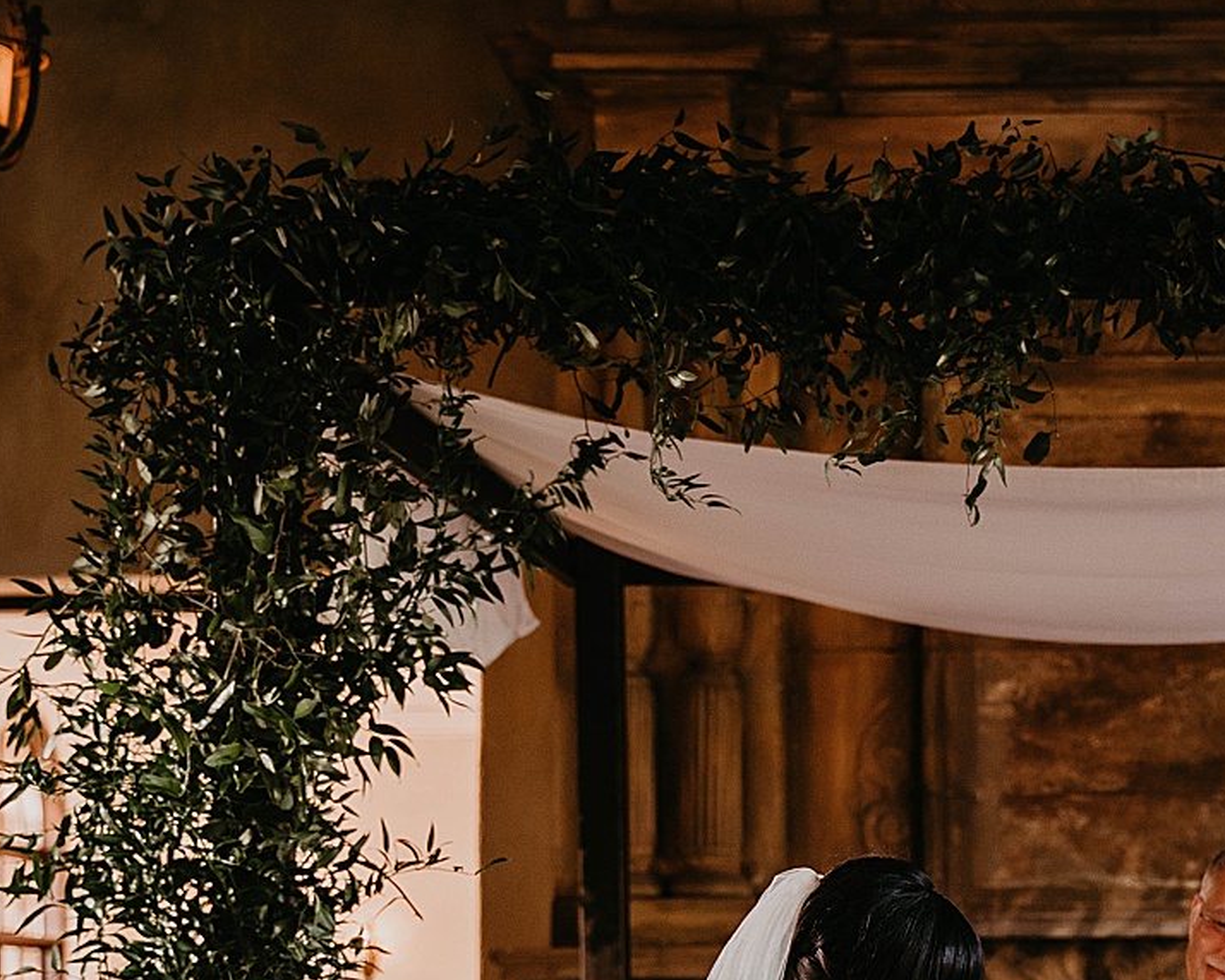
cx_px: 1125
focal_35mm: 82
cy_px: 895
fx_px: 2973
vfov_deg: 18.4
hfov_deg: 22.7
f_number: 2.8
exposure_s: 1/100
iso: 640
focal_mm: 39
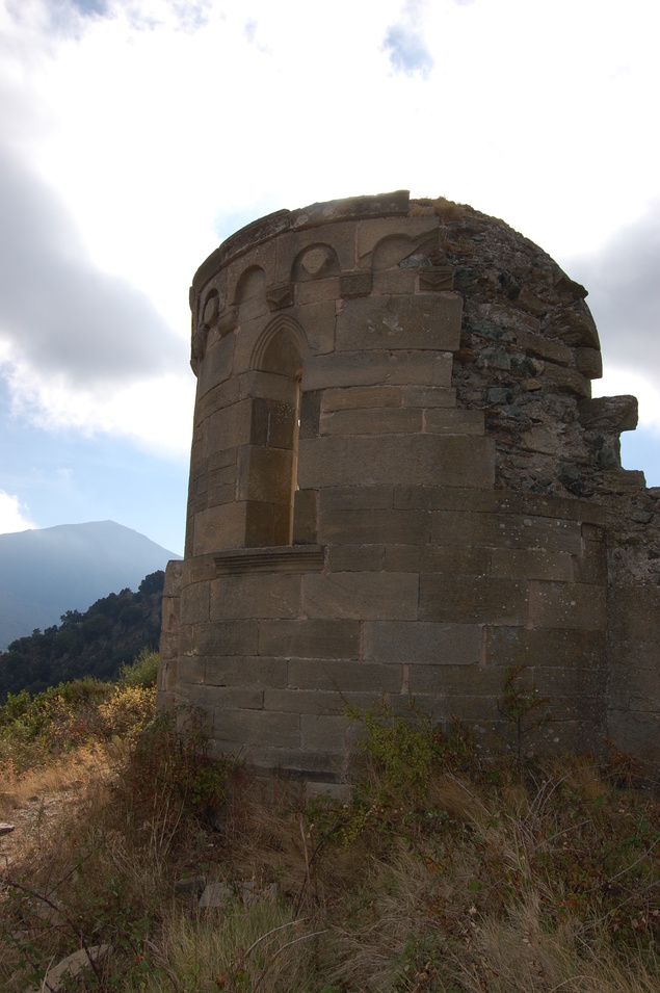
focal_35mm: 27
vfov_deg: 67.4
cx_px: 330
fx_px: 744
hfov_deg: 47.9
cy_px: 496
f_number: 8
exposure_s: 1/500
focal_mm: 18
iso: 200
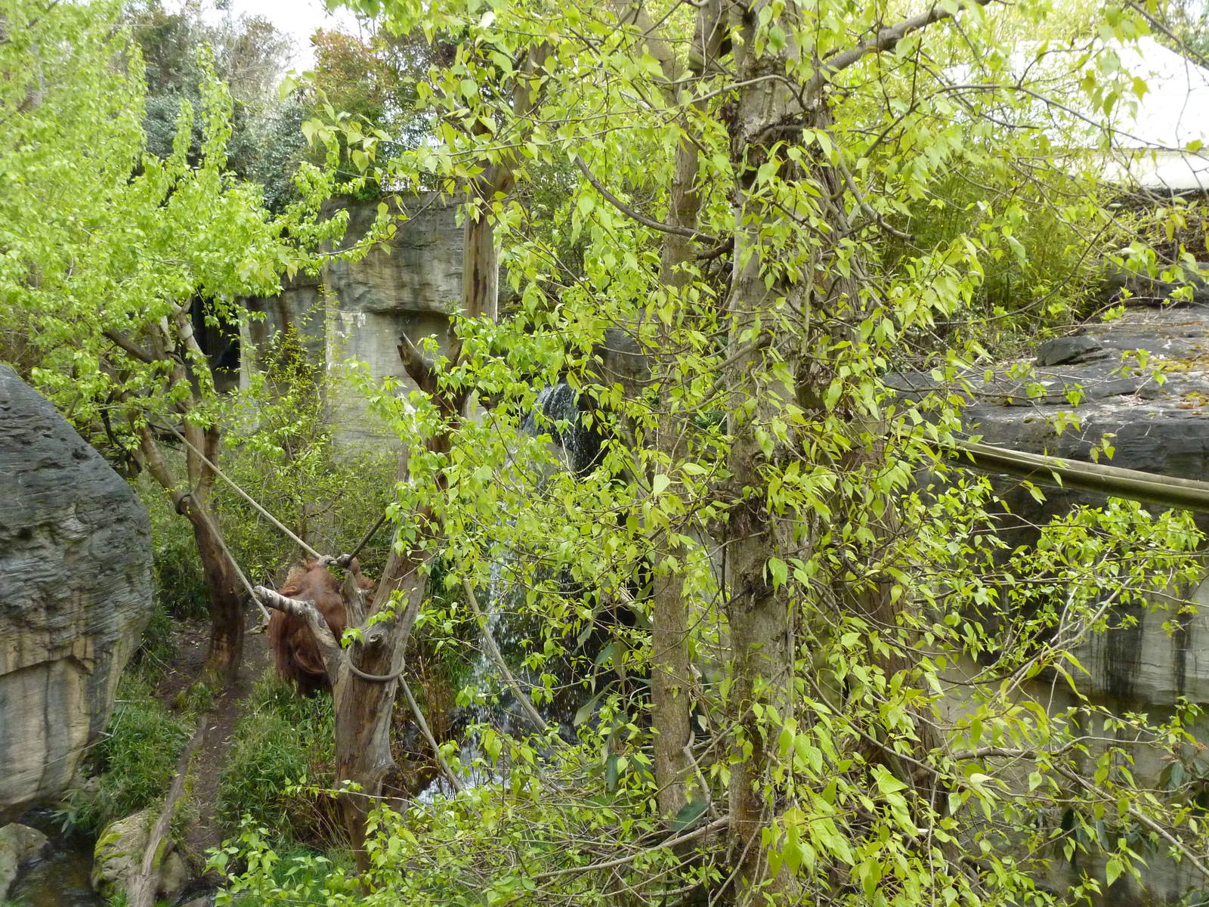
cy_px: 454
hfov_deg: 46.8
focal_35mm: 40
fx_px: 1397
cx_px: 604
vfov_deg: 36.0
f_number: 3.6
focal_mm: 6.5
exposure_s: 1/320
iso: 400
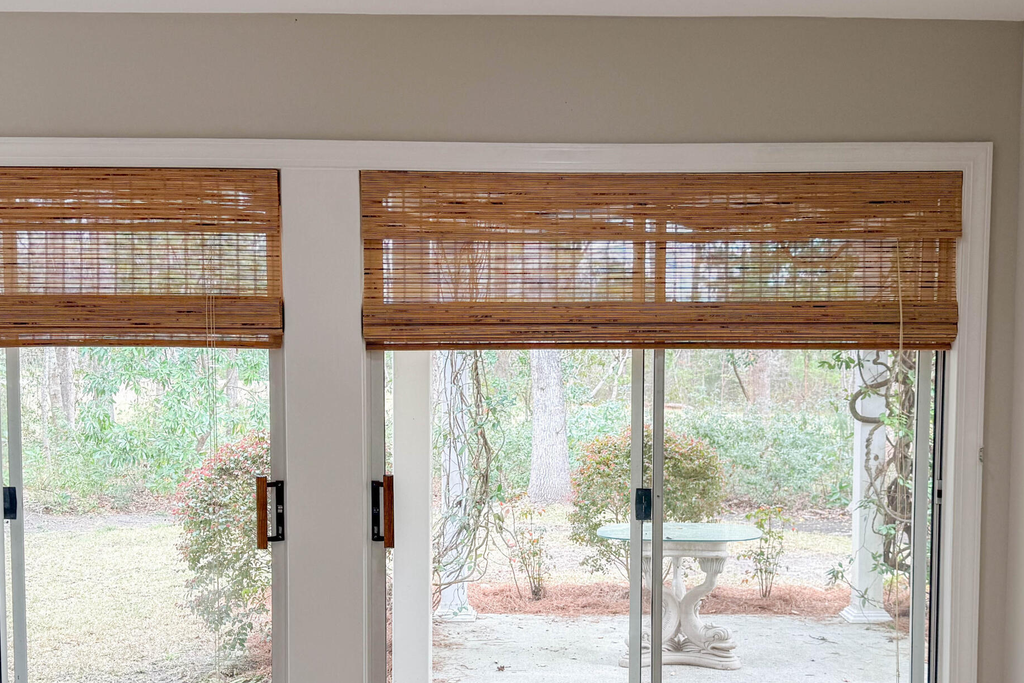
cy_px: 482
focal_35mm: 41
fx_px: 1166
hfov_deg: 47.4
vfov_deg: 32.2
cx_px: 535
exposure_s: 1/190
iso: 64
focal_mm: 6.76
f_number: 1.8
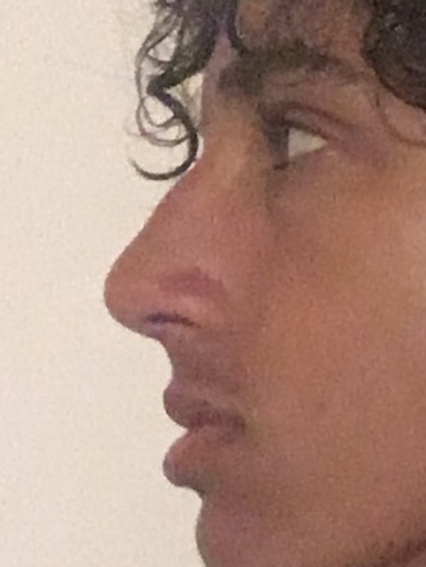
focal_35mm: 89
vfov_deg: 21.9
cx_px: 563
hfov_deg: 15.7
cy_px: 411
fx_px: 1460
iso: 1600
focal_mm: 2.15
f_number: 2.4
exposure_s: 1/17
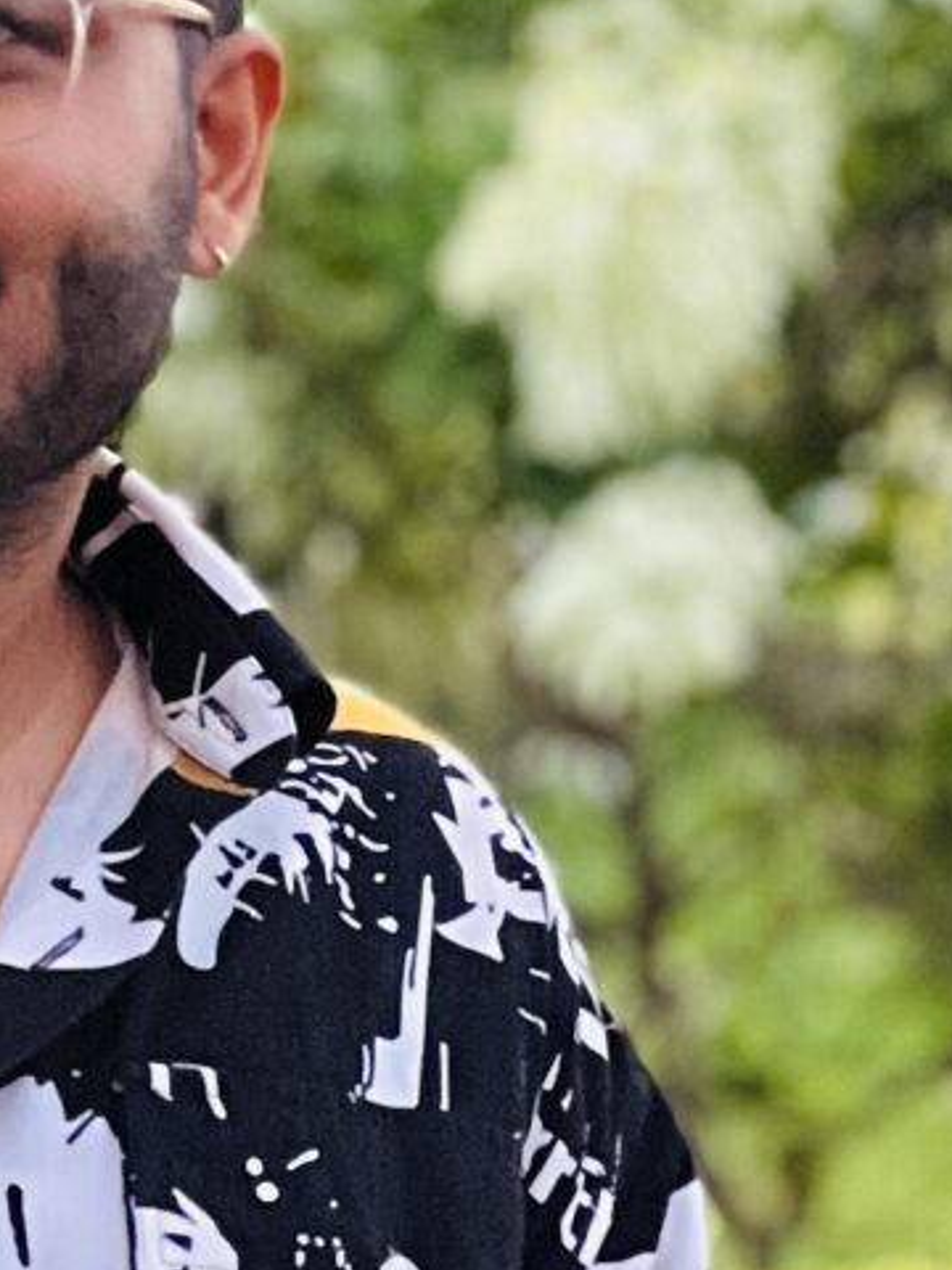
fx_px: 15071
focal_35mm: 411
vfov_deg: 4.8
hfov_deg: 3.6
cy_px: -370
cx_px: -1190
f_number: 2.8
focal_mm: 9
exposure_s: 1/39
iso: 400
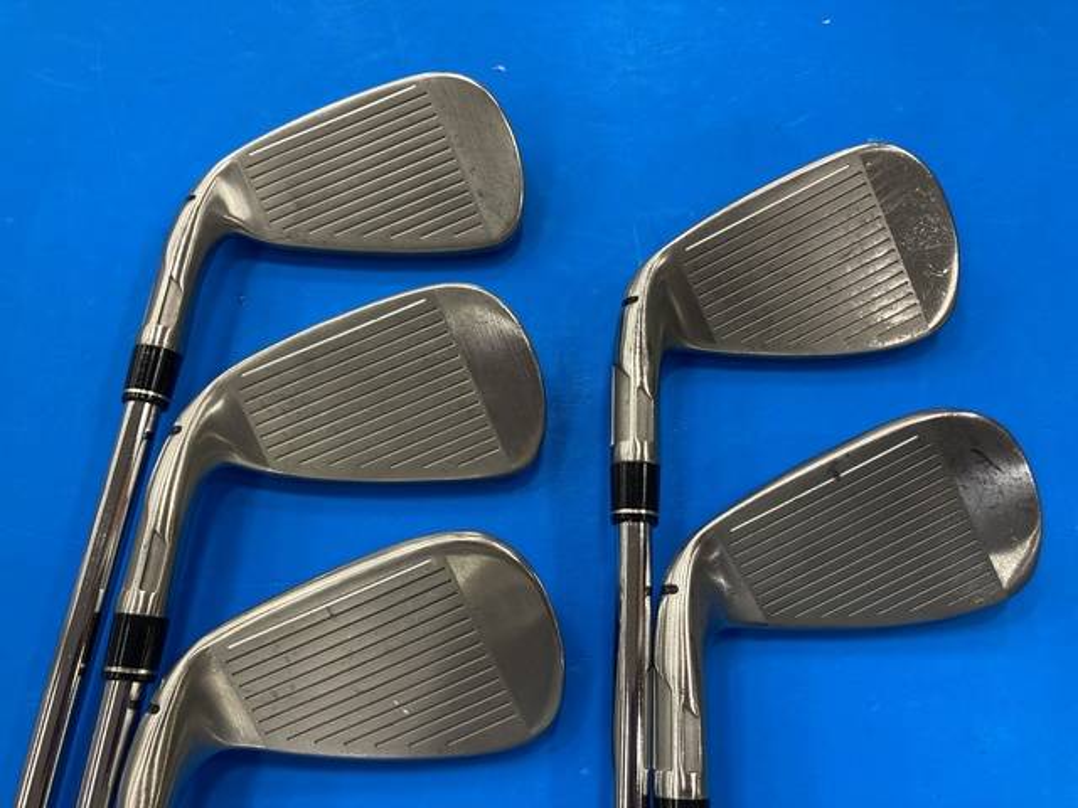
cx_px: 539
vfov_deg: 49.7
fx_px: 872
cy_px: 404
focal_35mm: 28
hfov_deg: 63.4
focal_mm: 3.99
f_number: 1.8
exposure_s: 1/100
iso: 64
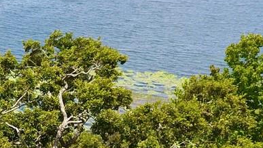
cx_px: -141
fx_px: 628
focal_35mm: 90
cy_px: 215
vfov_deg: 12.8
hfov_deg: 20.1
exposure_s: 1/596
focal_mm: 3.61
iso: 100
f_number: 2.8
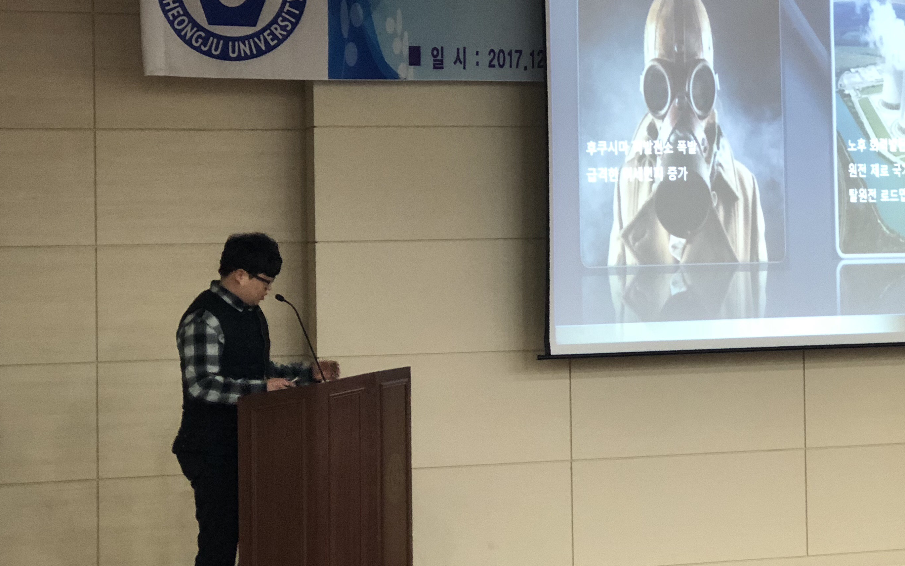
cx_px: 572
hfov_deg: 23.2
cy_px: 201
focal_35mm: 89
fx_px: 2195
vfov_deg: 14.7
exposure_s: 1/60
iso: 500
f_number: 2.8
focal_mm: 6.6
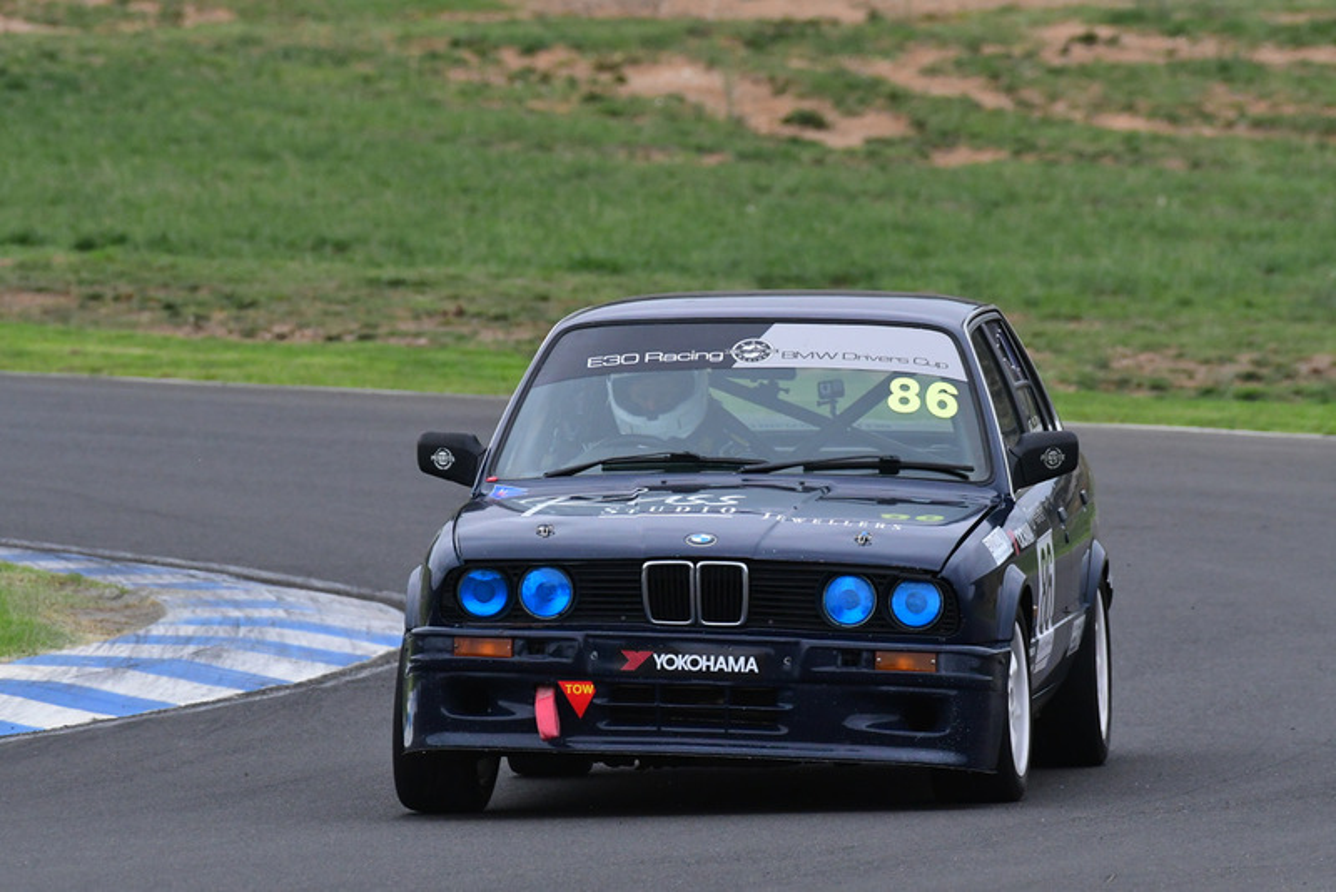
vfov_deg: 2.1
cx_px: 668
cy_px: 446
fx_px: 24501
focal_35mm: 660
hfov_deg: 3.1
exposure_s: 1/640
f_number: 9
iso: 2000
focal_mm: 440
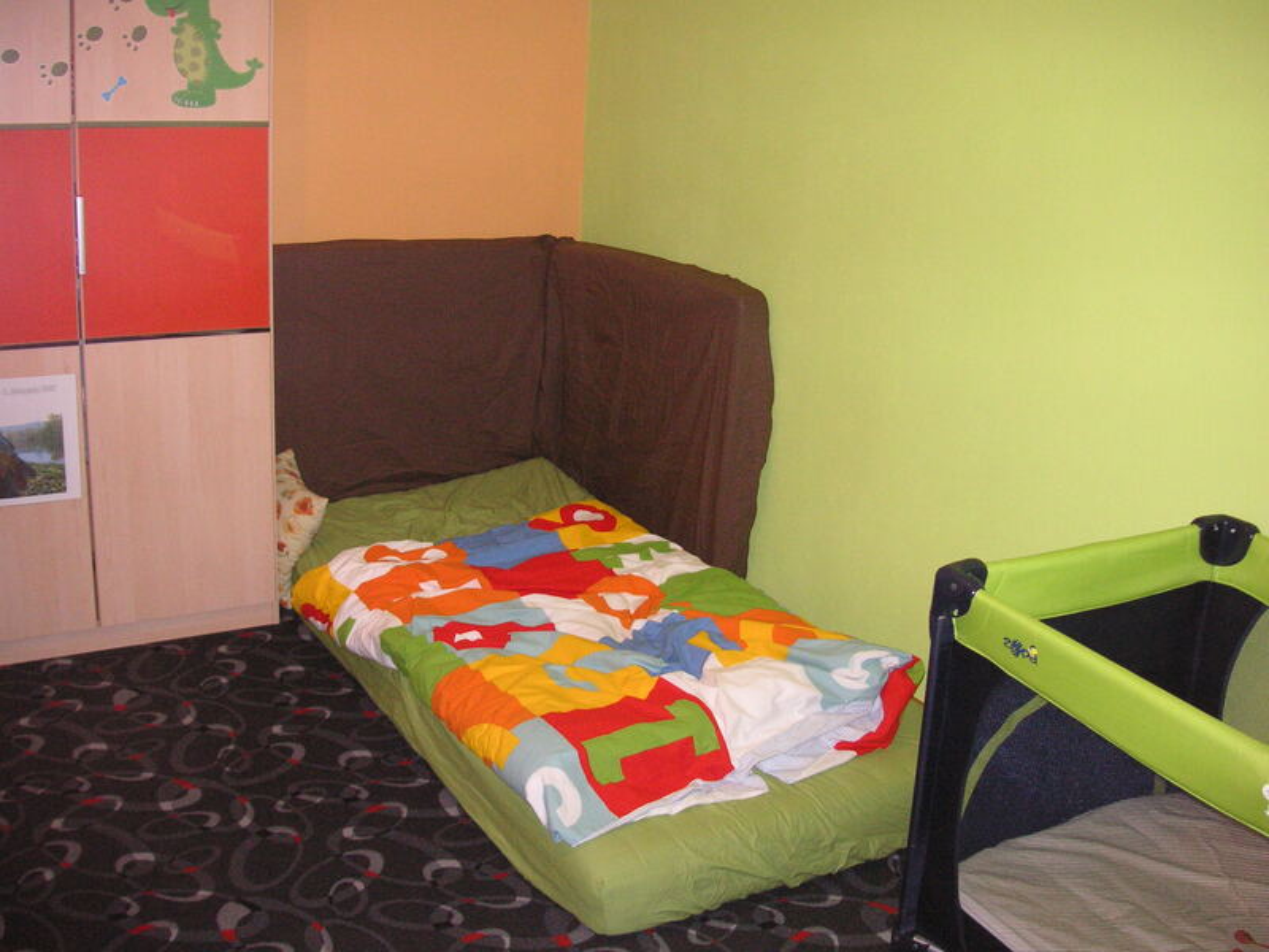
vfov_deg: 38.7
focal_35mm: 37
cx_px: 634
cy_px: 476
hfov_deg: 50.1
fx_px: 1356
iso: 160
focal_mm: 6.1
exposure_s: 1/45
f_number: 2.8
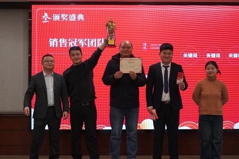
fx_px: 465
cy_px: 80
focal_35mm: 70
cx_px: 120
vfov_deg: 19.5
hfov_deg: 28.8
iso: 2500
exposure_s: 1/160
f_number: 5.6
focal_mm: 70
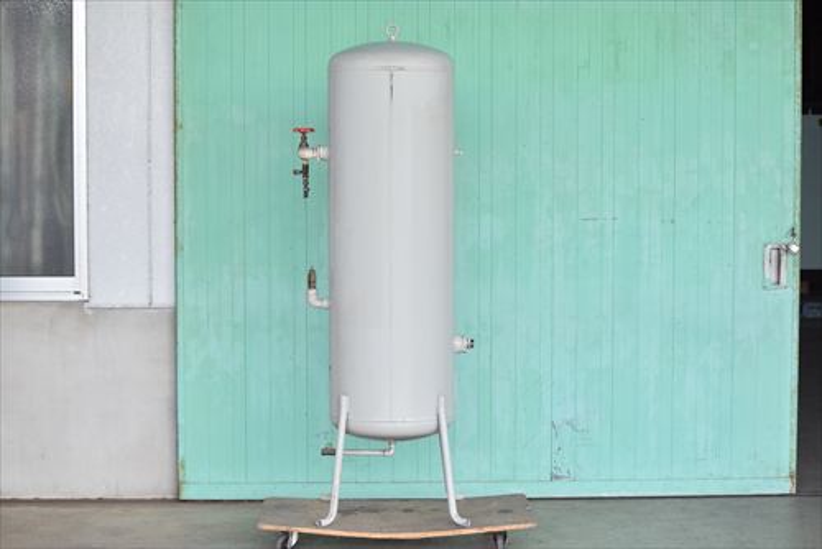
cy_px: 274
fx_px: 1885
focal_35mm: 82
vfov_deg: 16.6
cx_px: 411
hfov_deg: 24.6
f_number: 6.3
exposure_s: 1/1000
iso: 1250
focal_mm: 55
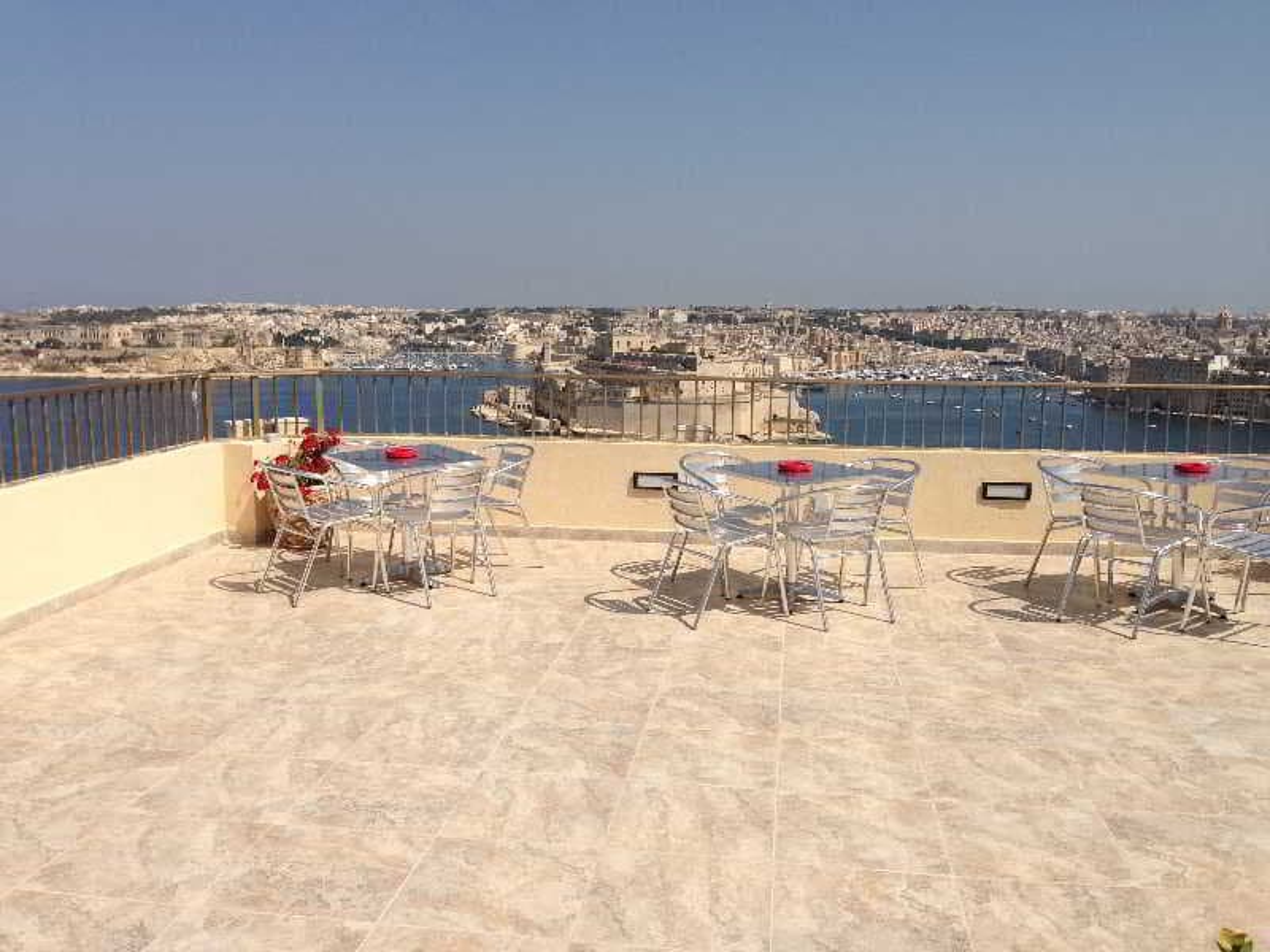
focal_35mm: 33
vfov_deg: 42.9
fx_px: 1211
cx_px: 635
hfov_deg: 55.4
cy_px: 476
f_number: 2.4
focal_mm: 4.13
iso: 50
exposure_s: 1/3390
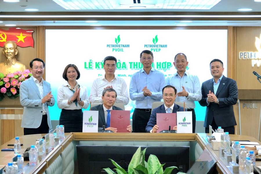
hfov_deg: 17.1
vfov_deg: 11.4
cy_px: 87
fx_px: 870
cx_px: 130
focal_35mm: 120
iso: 1250
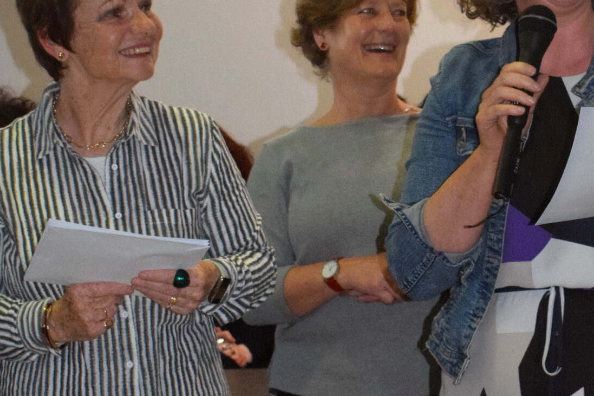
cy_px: 268
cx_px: 359
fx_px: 2194
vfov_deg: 10.3
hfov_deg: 15.4
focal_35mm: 133
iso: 3200
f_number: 4.8
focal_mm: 38
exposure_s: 1/60
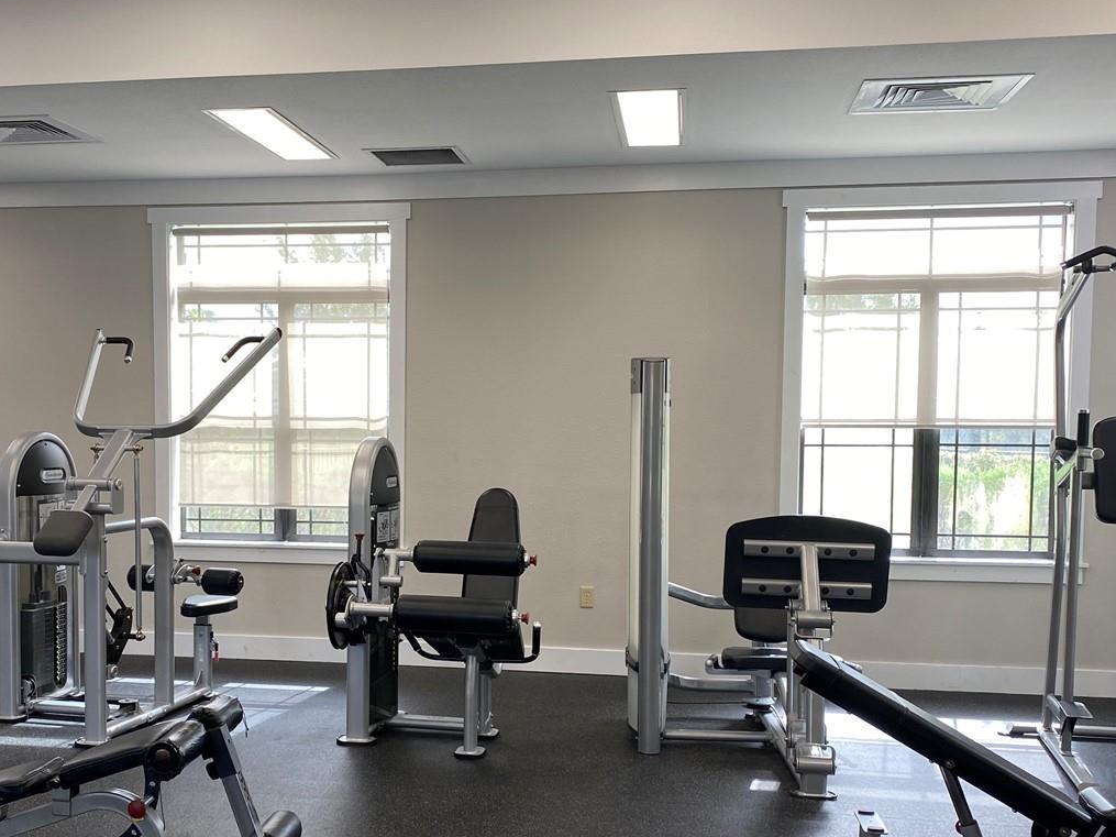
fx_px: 1322
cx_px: 439
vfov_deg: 35.0
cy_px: 494
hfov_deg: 45.5
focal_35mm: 41
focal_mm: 4.25
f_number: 1.8
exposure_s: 1/120
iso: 50
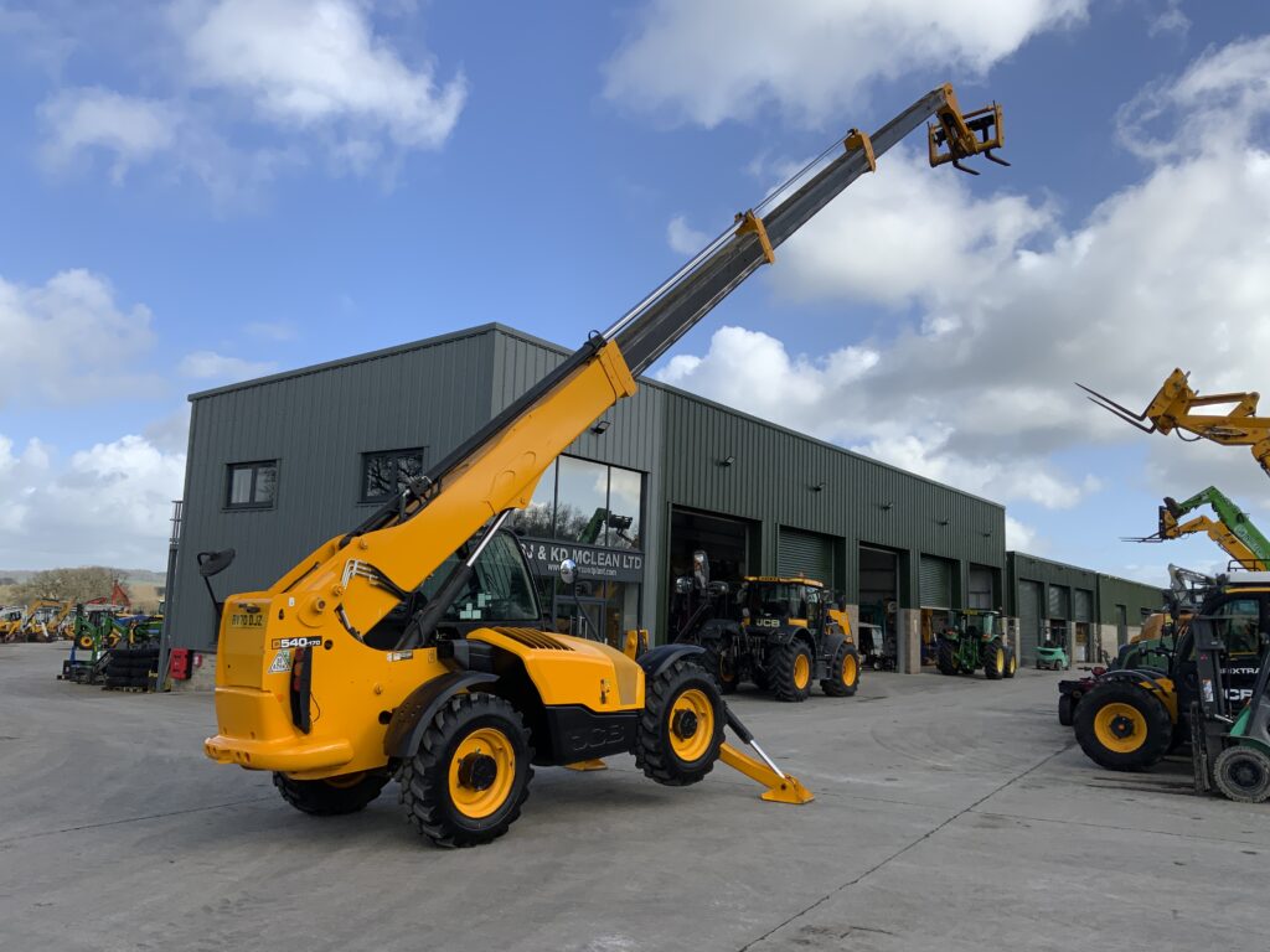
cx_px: 635
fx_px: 1064
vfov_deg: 48.2
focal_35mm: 29
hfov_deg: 61.7
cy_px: 476
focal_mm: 3
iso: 16
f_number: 1.8
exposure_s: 1/1786
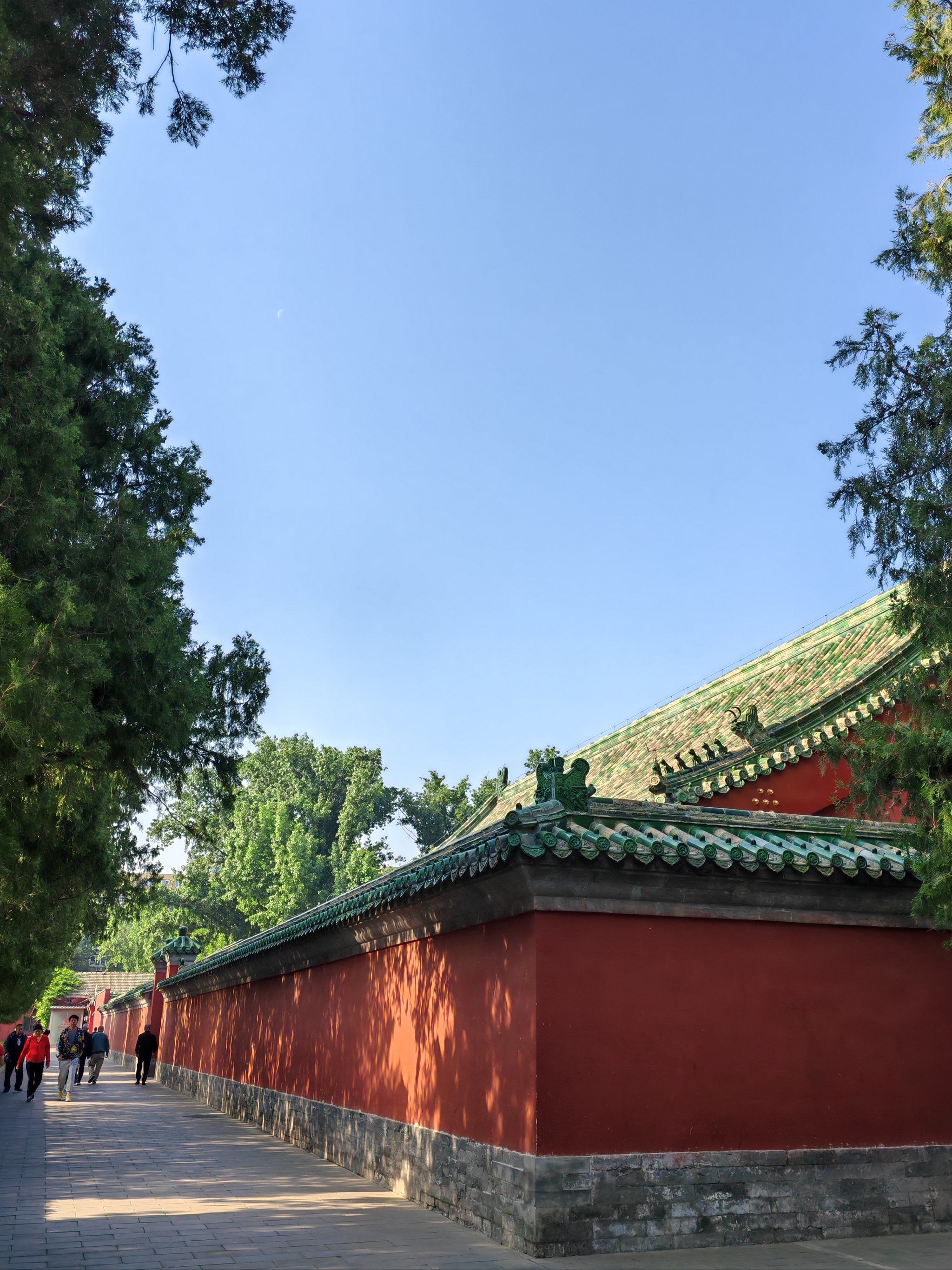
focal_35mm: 30
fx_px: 1100
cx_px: 476
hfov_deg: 46.8
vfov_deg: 60.0
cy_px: 635
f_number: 1.95
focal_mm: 5.52
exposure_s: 1/833
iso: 50
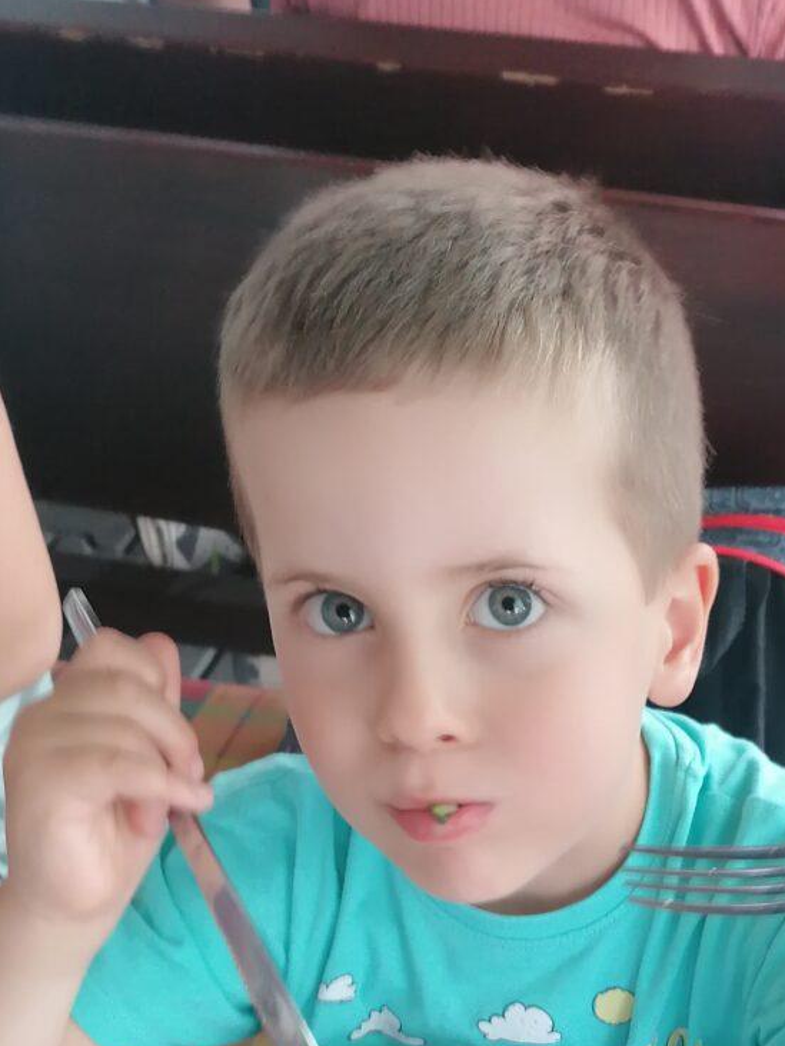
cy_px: 1060
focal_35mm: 59
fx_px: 1784
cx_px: 673
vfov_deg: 30.3
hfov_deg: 24.3
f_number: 1.8
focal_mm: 4.75
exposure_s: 1/33.3
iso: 160
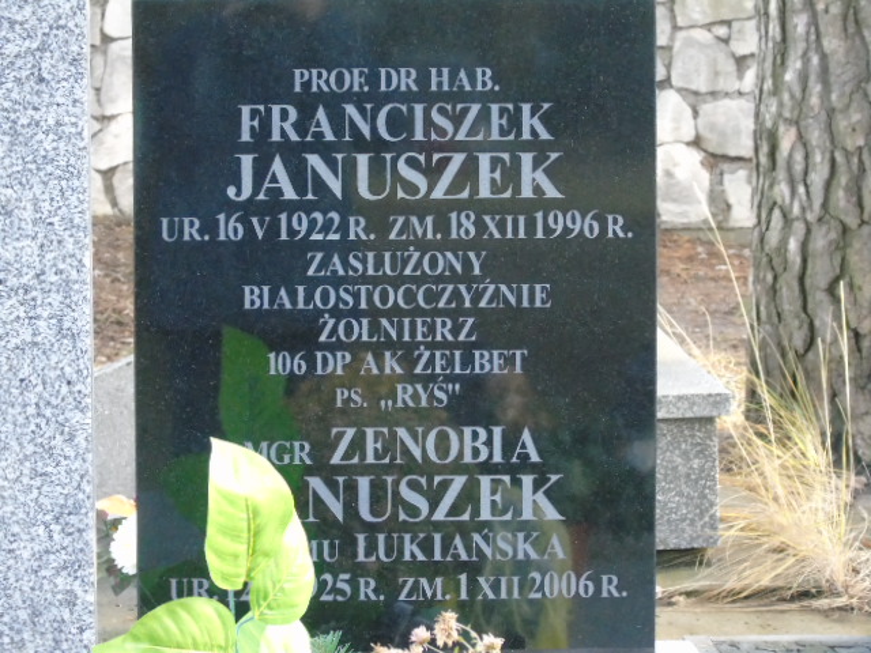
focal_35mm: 142
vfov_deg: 10.4
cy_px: 326
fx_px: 3573
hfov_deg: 13.9
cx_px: 436
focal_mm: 25
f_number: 4.7
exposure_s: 1/60
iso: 800
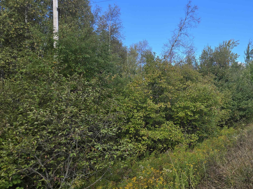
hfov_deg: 55.6
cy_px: 91
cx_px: 169
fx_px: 234
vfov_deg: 44.2
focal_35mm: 32
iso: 25
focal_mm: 5.4
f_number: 1.8
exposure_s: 1/754
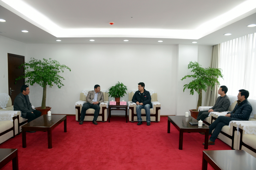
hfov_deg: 67.5
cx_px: 128
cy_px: 85
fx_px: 192
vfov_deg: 47.7
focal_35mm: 27
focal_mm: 18
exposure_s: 1/60
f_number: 4.5
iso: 900
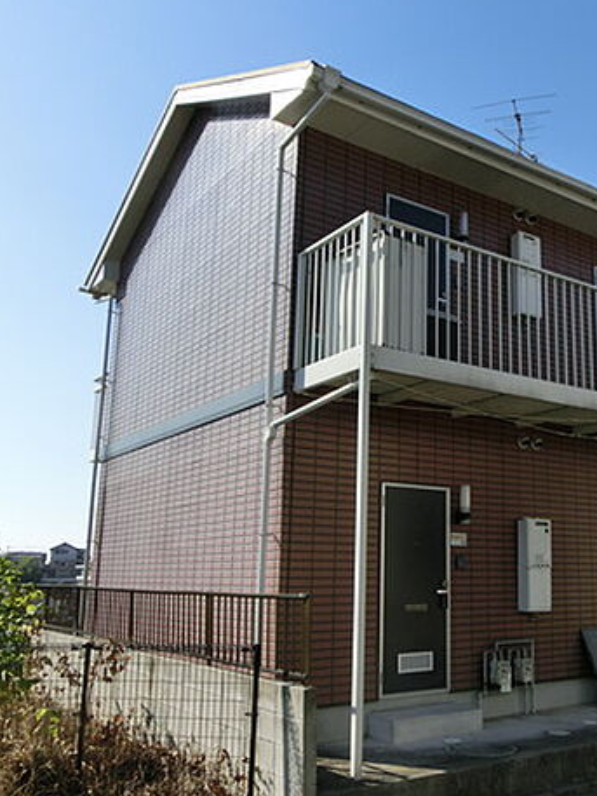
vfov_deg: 52.6
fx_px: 804
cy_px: 409
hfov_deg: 39.7
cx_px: 442
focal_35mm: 35
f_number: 8
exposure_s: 1/250
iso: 80
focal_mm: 4.4
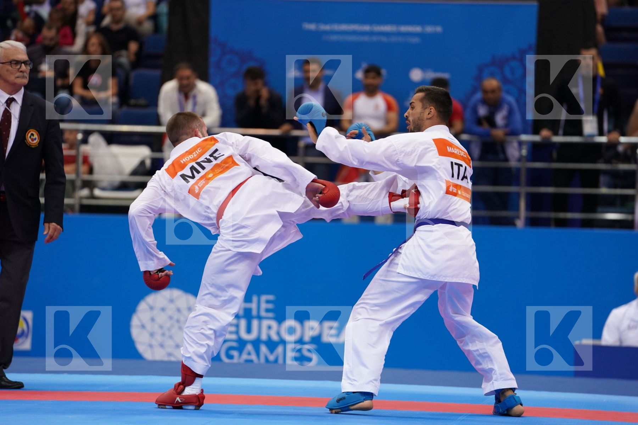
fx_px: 3544
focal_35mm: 200
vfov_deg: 6.9
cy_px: 212
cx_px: 319
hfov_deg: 10.3
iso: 1250
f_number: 2.8
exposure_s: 1/1000
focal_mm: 200
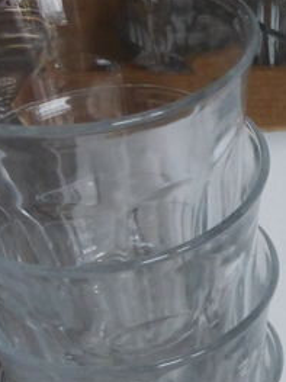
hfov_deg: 14.6
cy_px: 290
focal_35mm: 95
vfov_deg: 20.5
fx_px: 1047
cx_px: 421
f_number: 3.3
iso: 320
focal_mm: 4.3
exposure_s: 1/60
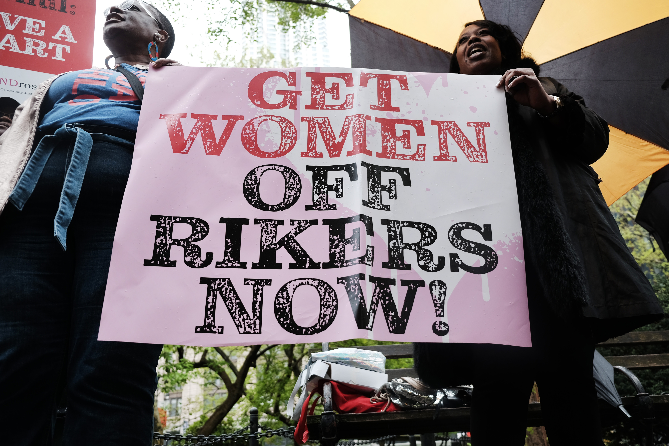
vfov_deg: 47.9
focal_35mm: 27
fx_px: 502
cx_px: 334
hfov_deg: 67.4
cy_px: 223
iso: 200
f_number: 2.8
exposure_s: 1/210
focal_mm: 18
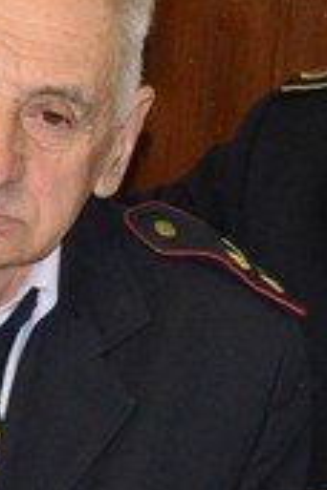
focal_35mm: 236
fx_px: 3215
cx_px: -209
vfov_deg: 8.7
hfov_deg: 5.7
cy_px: 269
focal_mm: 48
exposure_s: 1/60
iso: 6400
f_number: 8
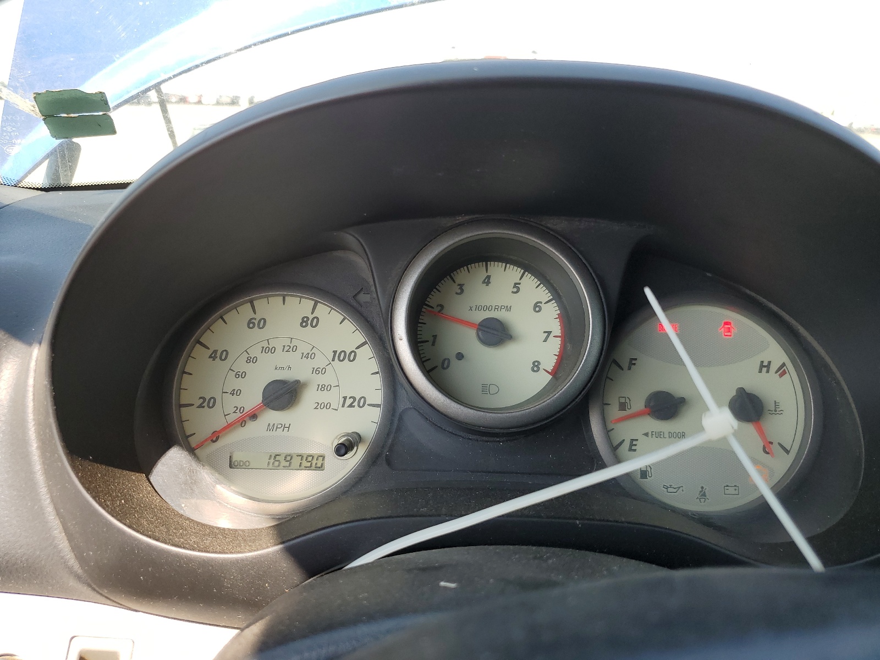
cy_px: 330
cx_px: 440
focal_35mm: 26
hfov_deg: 67.3
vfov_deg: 53.1
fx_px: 661
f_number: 1.5
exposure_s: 1/455
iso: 50
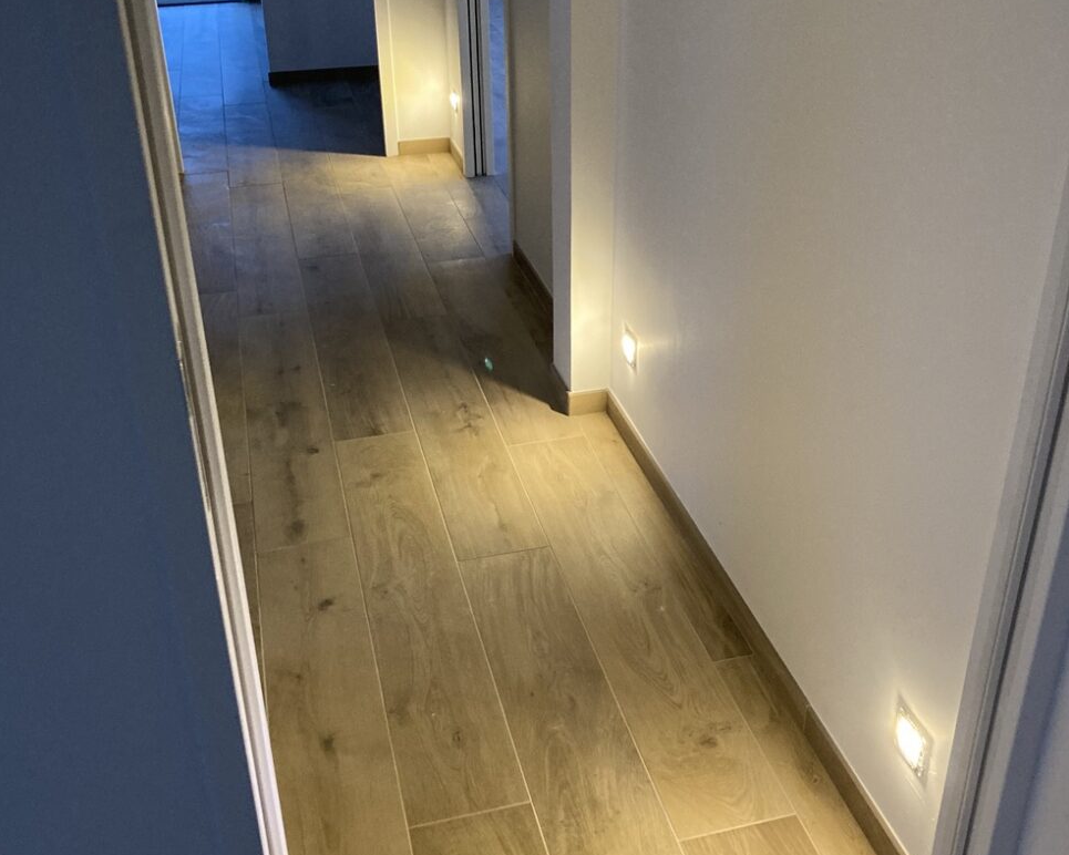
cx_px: 532
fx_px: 1171
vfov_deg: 40.1
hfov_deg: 49.1
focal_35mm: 37
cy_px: 372
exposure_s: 1/33
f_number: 1.8
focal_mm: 3.99
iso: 320
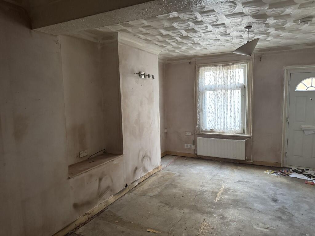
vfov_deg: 56.8
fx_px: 218
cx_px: 158
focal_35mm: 24
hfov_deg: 71.6
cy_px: 118
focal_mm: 6.76
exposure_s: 1/56
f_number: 1.78
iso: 800
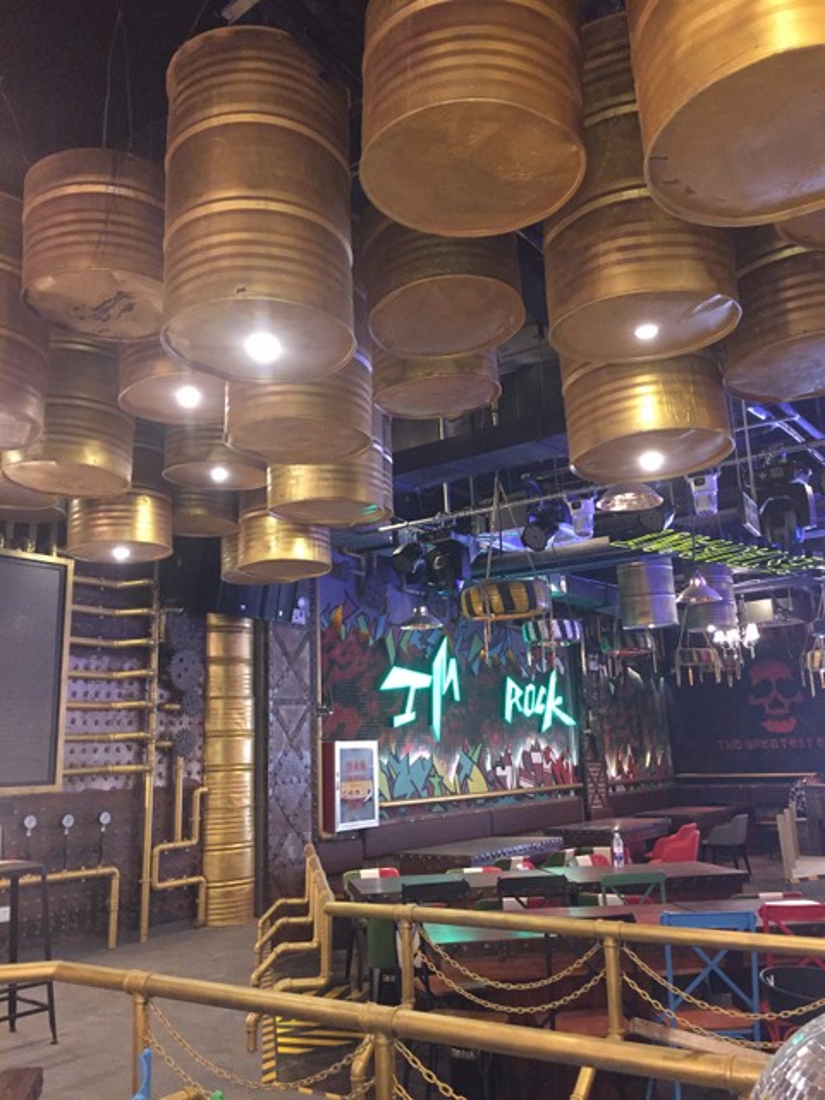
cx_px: 412
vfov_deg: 61.7
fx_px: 922
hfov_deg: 48.2
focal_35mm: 29
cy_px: 550
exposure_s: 1/17
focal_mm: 4.15
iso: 320
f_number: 2.2
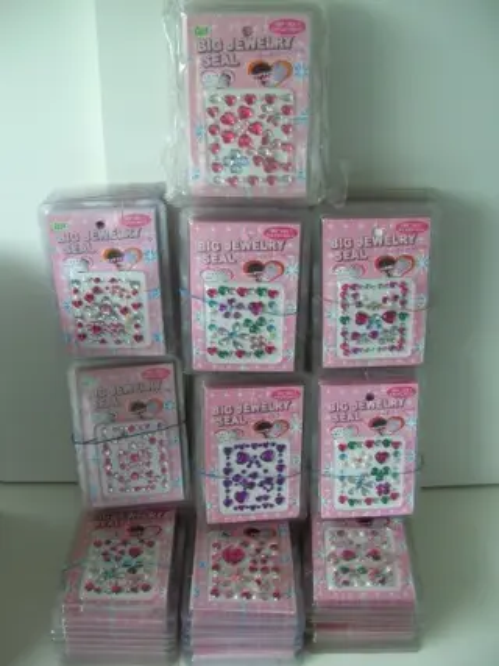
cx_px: 250
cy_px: 333
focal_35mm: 37
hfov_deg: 38.6
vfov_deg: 50.2
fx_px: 712
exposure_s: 1/32
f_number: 2.8
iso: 100
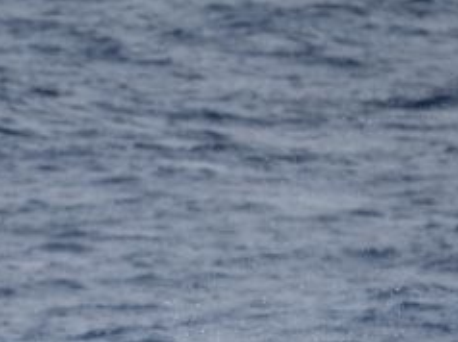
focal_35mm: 1228
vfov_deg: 1.2
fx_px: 16231
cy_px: 508
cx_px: -135
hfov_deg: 1.6
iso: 720
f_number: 6
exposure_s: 1/8000
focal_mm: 380
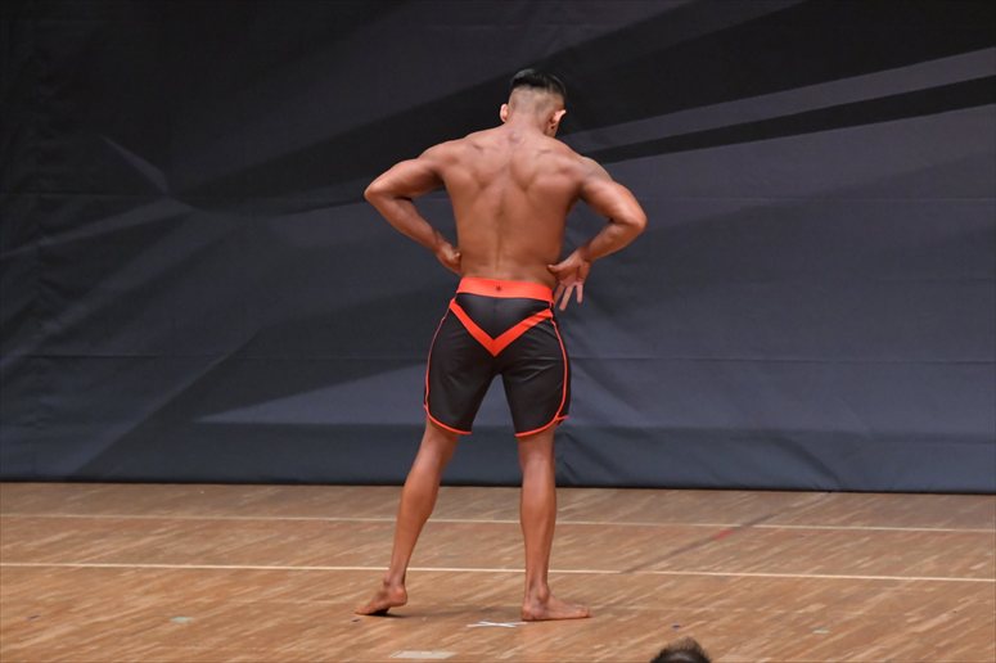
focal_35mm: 285
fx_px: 7881
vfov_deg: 4.8
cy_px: 332
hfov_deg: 7.2
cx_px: 498
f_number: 5.6
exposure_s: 1/400
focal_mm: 190
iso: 6400
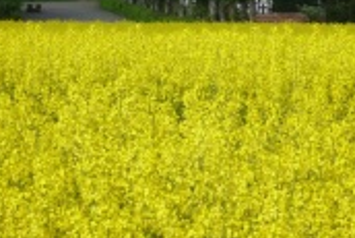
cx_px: 217
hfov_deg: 9.1
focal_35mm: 225
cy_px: -39
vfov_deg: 6.1
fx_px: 2221
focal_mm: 16.4
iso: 100
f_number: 5.5
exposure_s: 1/640
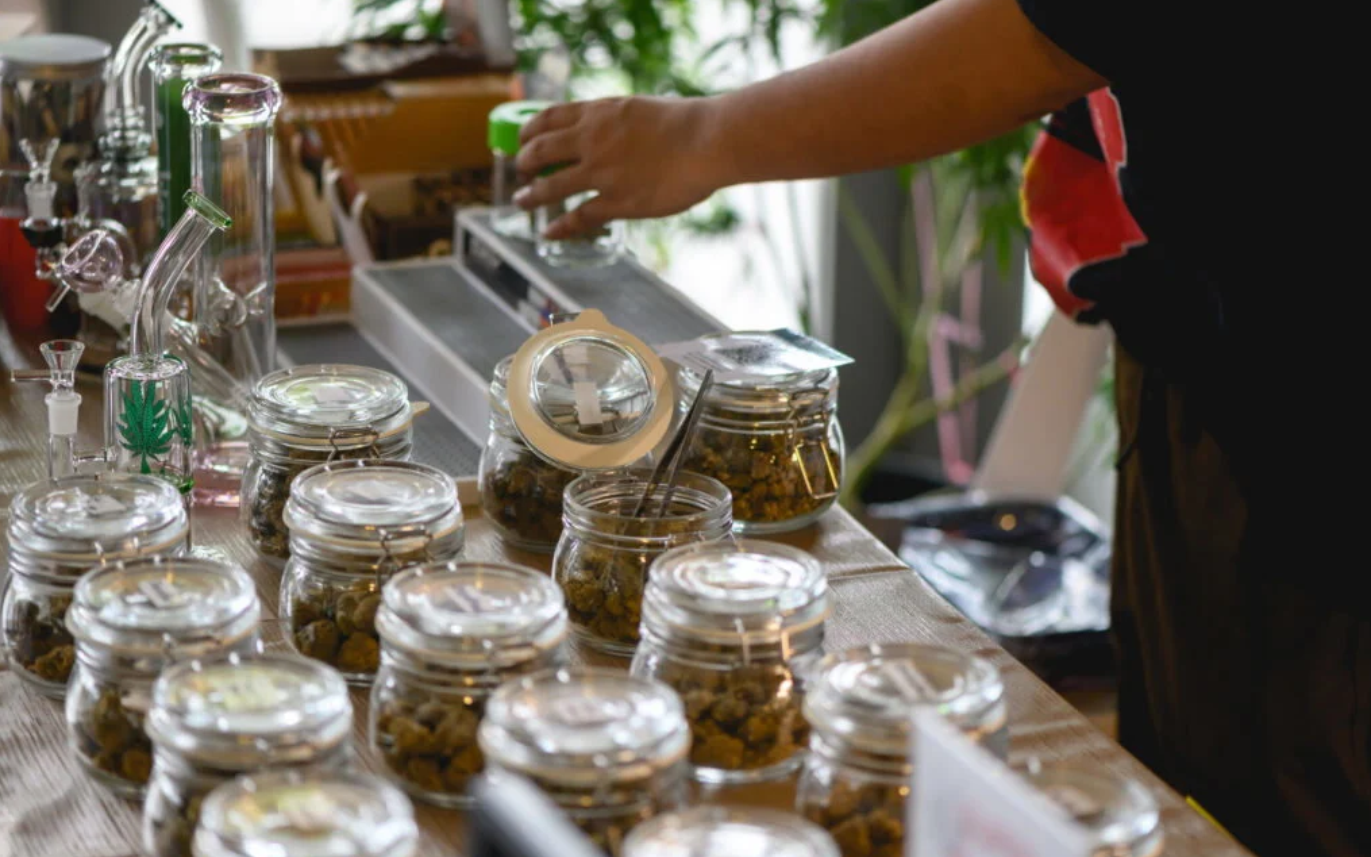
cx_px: 689
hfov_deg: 19.3
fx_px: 4035
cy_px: 418
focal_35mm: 108
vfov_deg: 12.1
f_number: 2.8
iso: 1250
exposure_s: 1/400
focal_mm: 105
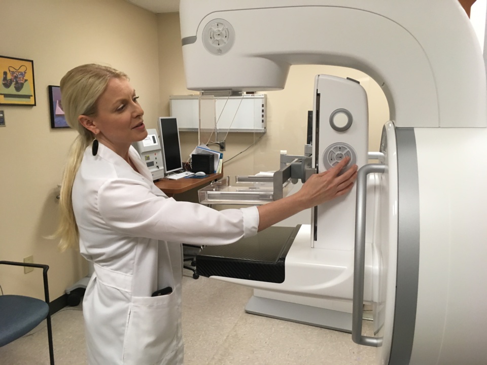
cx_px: 244
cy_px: 182
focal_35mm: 29
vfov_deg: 48.2
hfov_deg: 61.7
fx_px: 408
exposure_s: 1/30
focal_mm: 4.15
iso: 100
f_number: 2.2
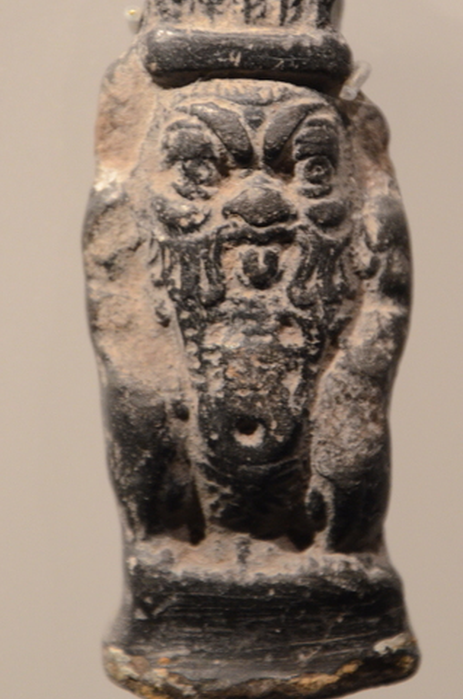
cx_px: 265
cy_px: 272
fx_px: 7434
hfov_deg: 3.6
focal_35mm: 384
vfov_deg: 5.4
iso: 2500
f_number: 6.3
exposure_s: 1/40
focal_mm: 185
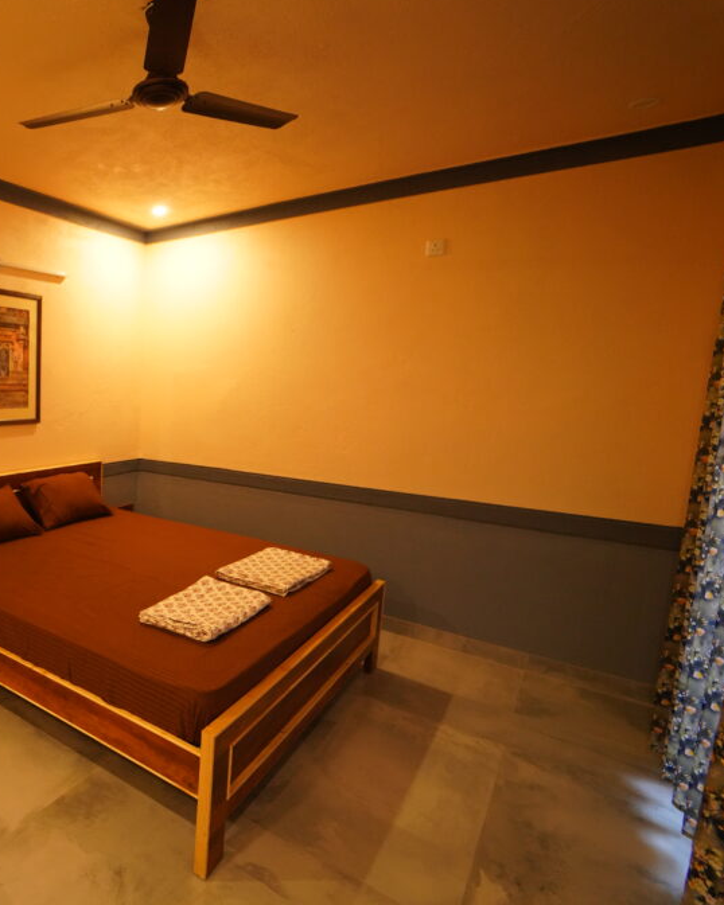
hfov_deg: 57.9
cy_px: 450
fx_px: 536
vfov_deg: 80.4
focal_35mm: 20
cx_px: 66
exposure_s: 1/100
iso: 3200
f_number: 2.8
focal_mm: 14
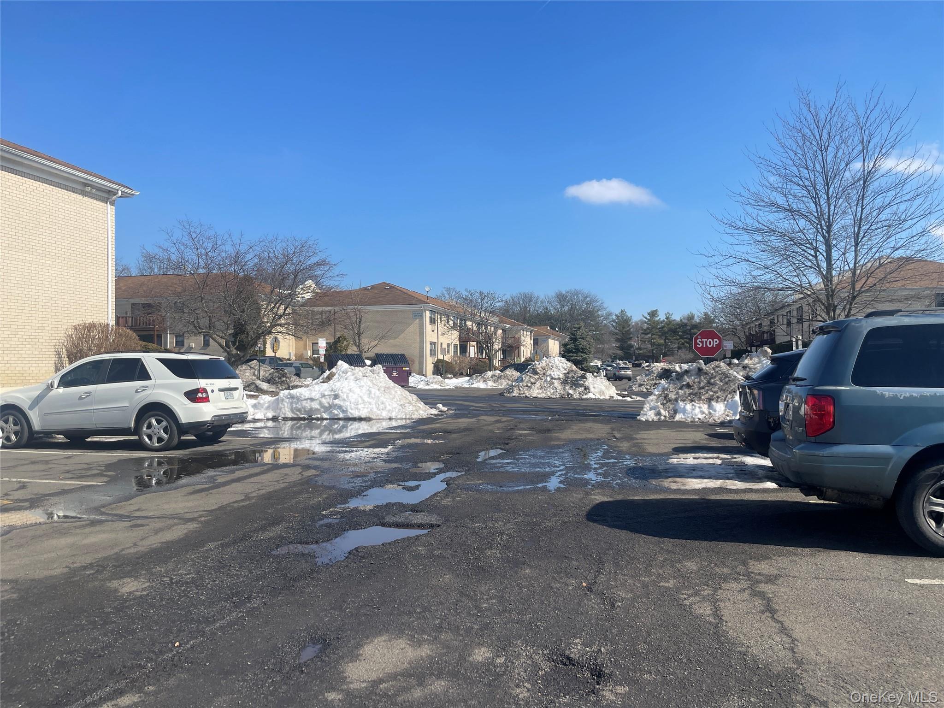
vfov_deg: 53.1
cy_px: 354
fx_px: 709
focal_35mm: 26
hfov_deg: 67.3
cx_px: 472
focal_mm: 4.2
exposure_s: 1/3861
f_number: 1.6
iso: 32
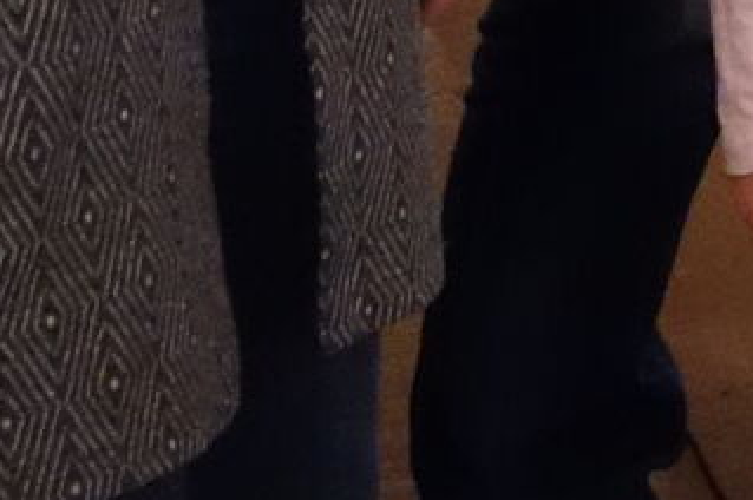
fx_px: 4221
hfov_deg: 9.4
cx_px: 1629
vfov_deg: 6.1
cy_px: -1159
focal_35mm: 202
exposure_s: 1/250
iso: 2500
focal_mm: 10.4
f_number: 1.8
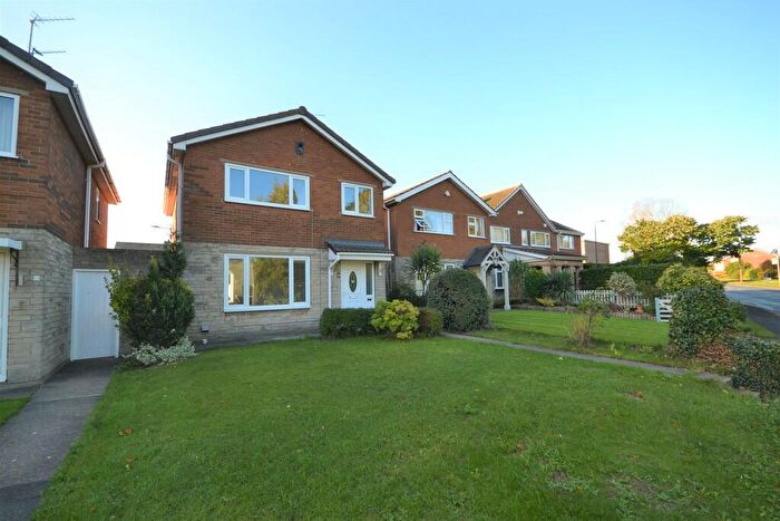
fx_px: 325
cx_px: 390
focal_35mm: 15
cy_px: 260
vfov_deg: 77.4
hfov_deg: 100.4
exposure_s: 1/125
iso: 180
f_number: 5.6
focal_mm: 10
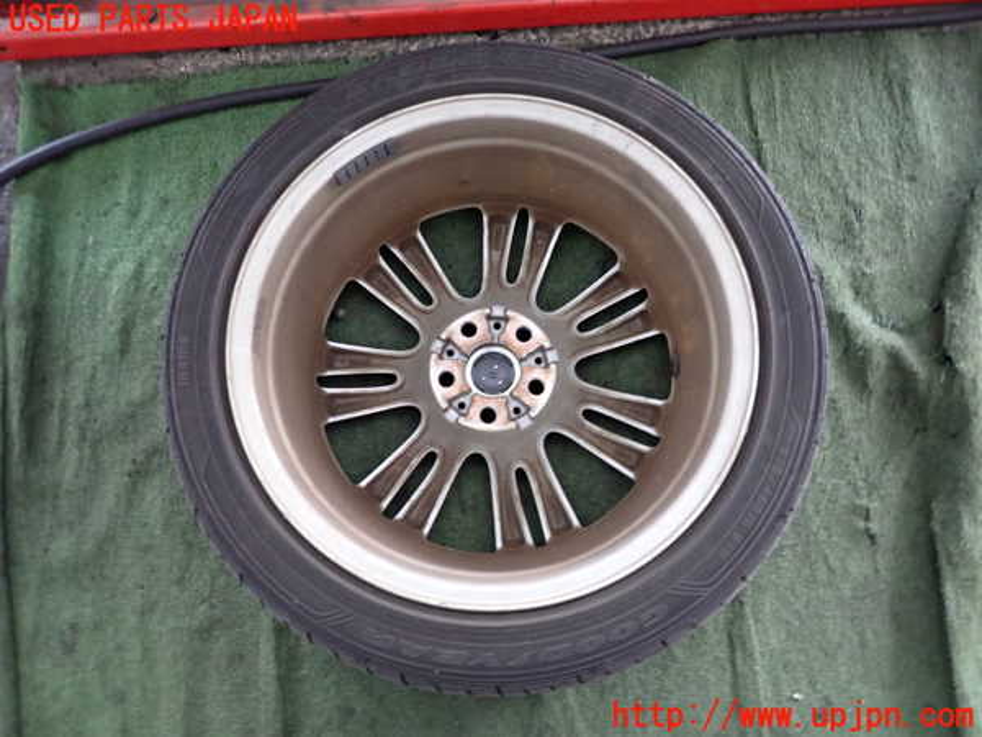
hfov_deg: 69.4
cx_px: 491
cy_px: 368
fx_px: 709
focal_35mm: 25
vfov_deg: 54.9
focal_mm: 4.5
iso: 800
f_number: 2
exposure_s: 1/25
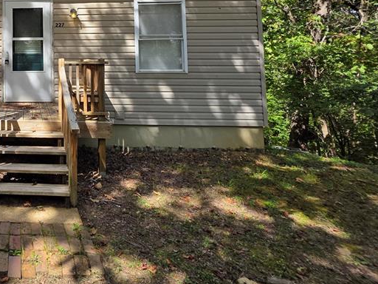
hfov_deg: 54.1
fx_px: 284
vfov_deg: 48.8
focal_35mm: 26
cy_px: 42
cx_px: 8
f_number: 1.9
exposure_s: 1/1090
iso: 40
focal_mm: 2.2
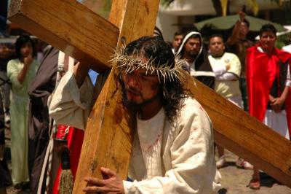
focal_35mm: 105
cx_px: 146
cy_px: 97
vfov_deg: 13.0
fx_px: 848
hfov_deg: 19.5
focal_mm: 70
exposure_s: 1/2000
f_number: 4.5
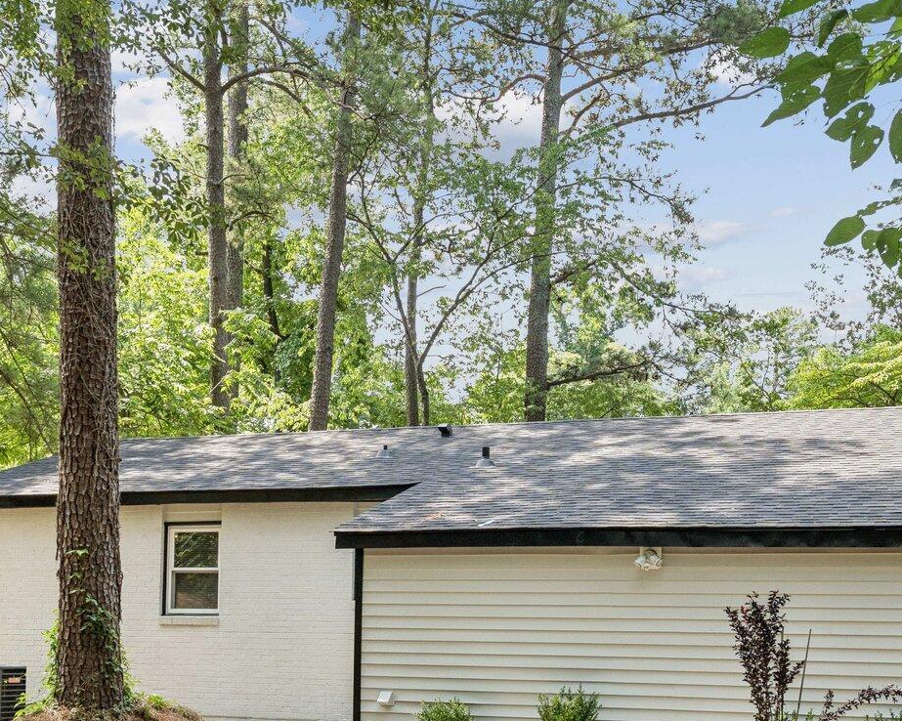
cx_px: 486
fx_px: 1335
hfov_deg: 37.3
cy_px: 635
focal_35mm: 50
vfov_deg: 29.1
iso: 500
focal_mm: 24
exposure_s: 1/400
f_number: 7.1
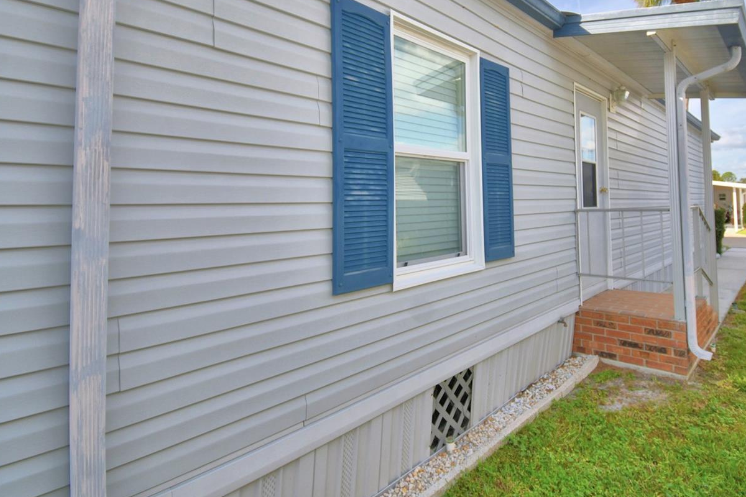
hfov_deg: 83.4
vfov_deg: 61.1
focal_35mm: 20
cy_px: 185
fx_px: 414
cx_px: 430
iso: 100
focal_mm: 10
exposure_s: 1/800
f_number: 4.5
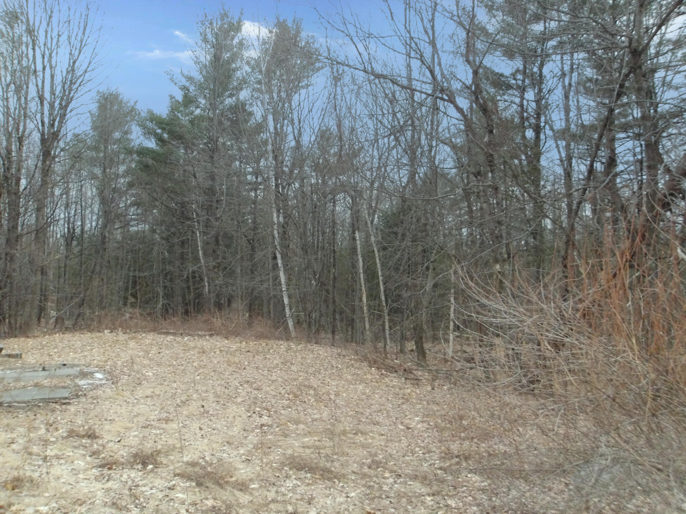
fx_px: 535
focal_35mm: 27
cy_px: 257
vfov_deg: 51.4
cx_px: 343
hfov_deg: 65.3
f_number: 10.4
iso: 980
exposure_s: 1/60
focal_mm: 4.9
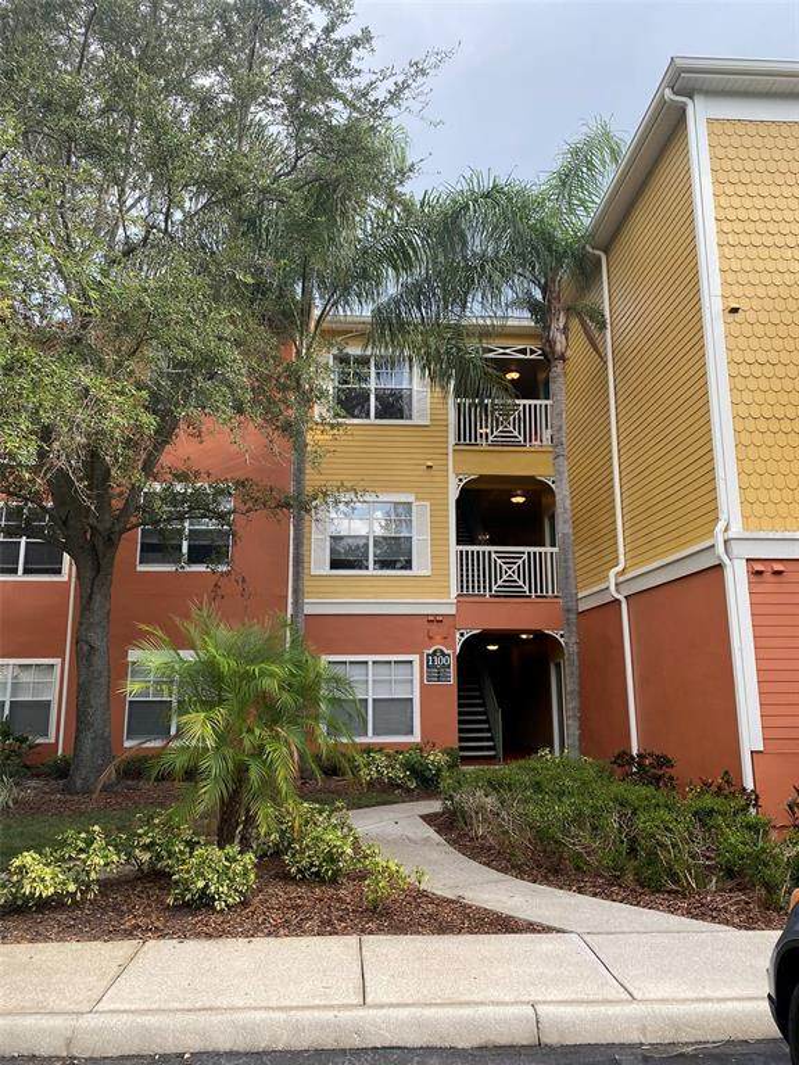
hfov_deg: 53.1
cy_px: 532
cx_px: 400
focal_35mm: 26
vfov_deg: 67.3
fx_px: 800
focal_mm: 4.25
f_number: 1.8
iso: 32
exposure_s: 1/536
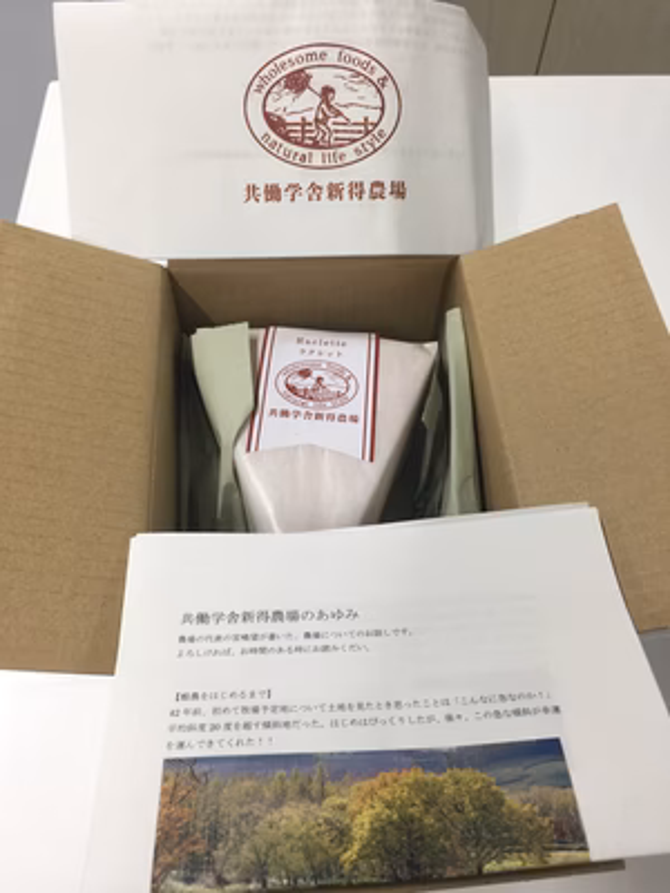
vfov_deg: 61.7
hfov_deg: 48.2
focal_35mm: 29
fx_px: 748
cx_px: 335
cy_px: 446
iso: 32
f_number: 2.2
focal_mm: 4.15
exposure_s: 1/40
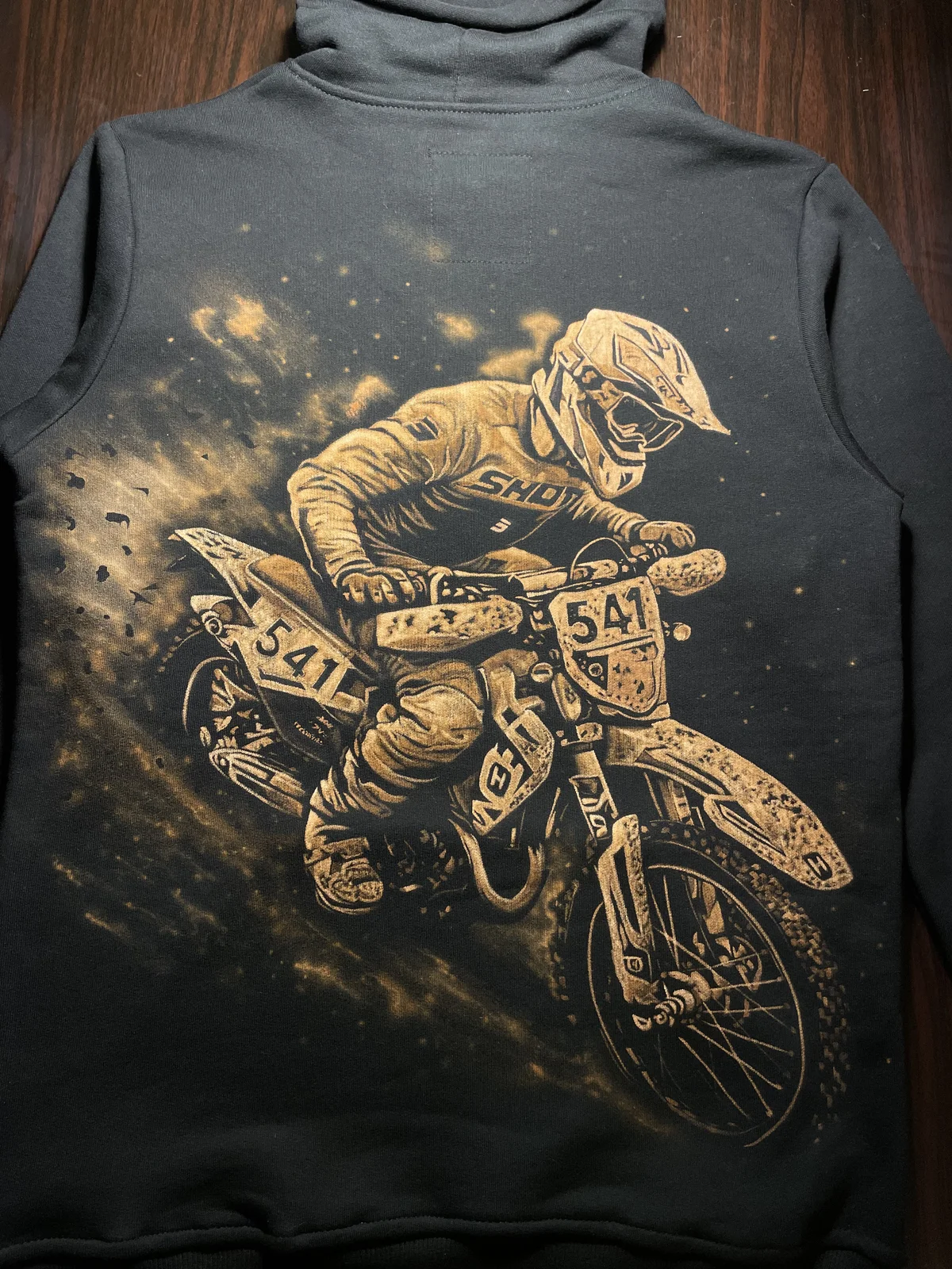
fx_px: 953
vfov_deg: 67.3
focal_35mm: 26
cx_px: 476
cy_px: 634
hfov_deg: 53.1
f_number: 1.6
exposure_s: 1/100
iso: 125
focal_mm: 4.2
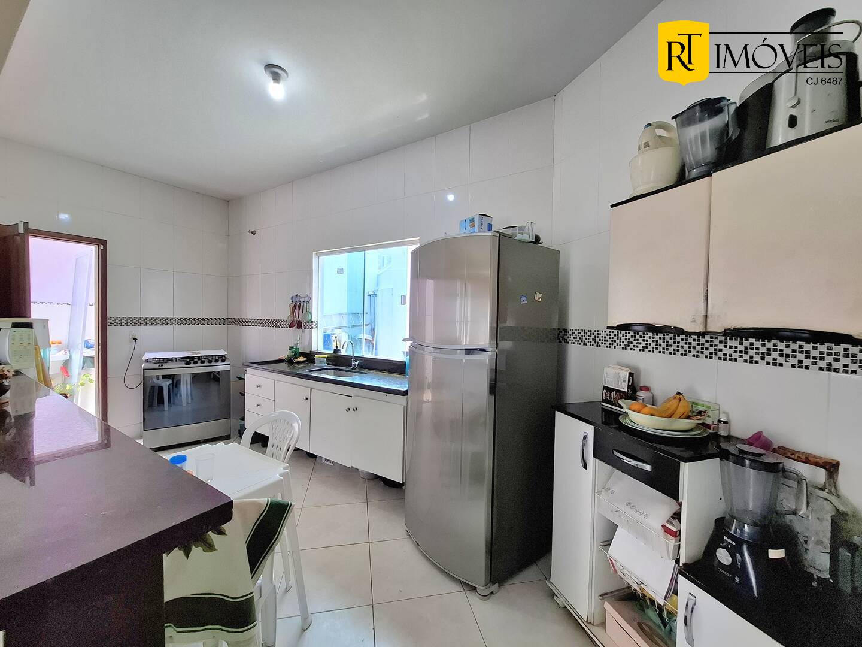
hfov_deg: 106.2
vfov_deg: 89.9
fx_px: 324
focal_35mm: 13
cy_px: 324
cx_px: 431
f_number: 2.2
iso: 40
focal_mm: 1.74
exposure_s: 1/120
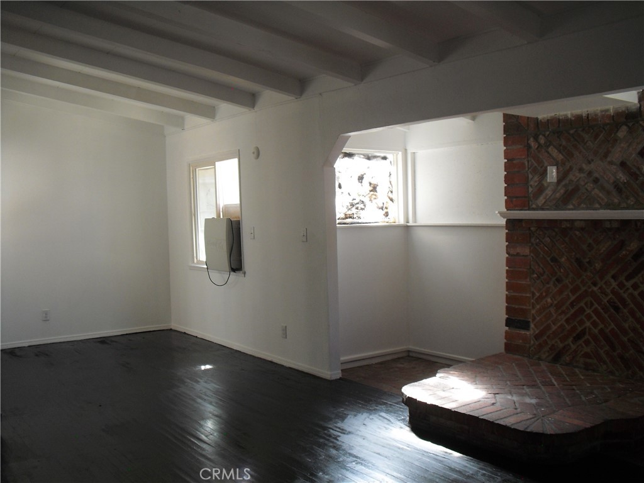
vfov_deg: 39.7
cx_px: 322
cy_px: 242
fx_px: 670
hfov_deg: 51.4
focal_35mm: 36
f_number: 3.1
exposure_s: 1/80
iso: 200
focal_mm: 6.3
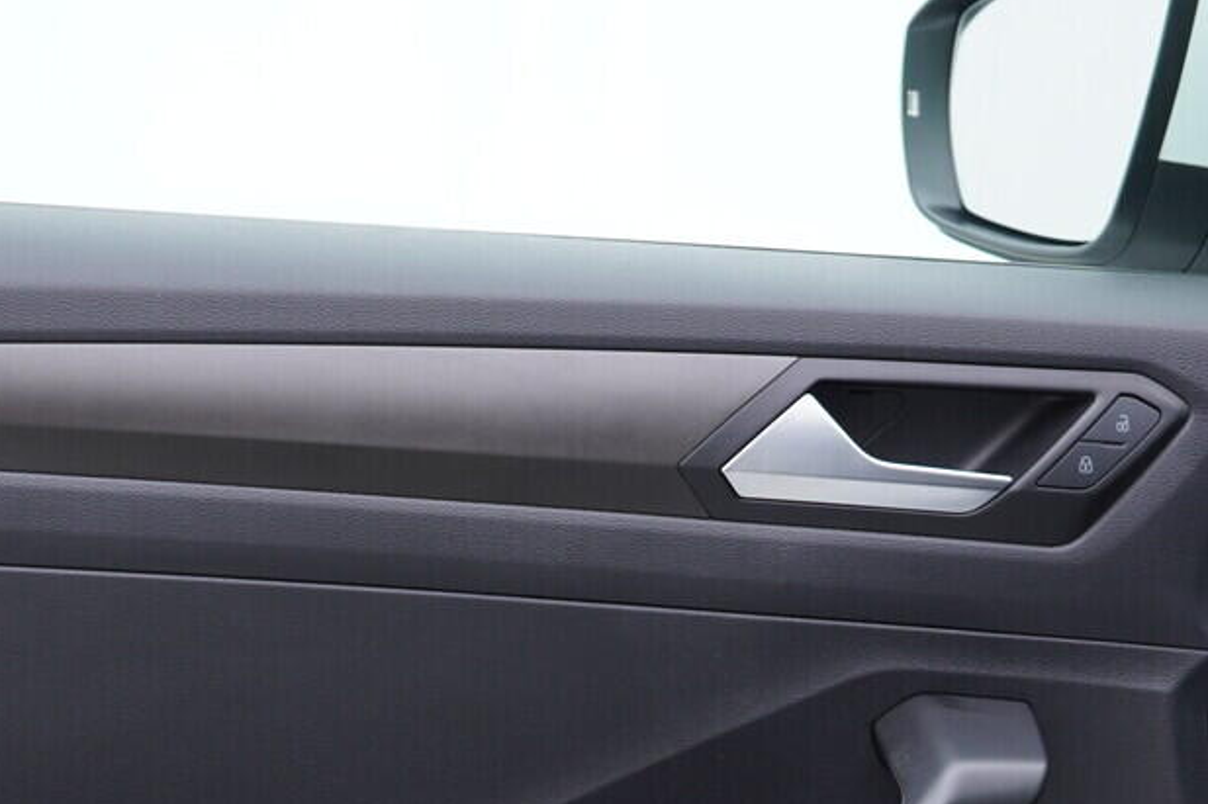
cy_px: 923
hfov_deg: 24.2
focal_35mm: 84
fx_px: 2818
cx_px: 583
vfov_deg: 15.7
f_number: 2.8
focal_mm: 24
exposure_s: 1/40
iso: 125
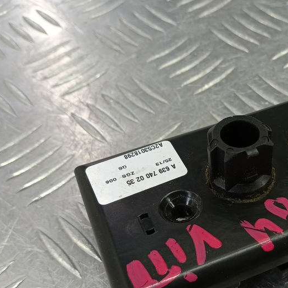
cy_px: 194
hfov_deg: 39.7
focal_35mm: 40
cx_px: 242
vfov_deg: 41.3
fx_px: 377
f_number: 1.6
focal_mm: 4.11
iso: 143
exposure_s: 1/50
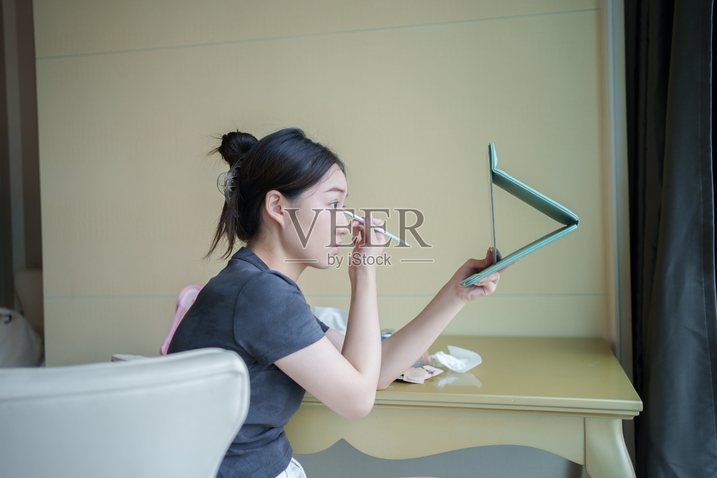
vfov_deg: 37.9
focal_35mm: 35
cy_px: 239
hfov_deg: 54.4
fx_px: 697
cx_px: 358
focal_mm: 35
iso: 200
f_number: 2.2
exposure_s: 1/160
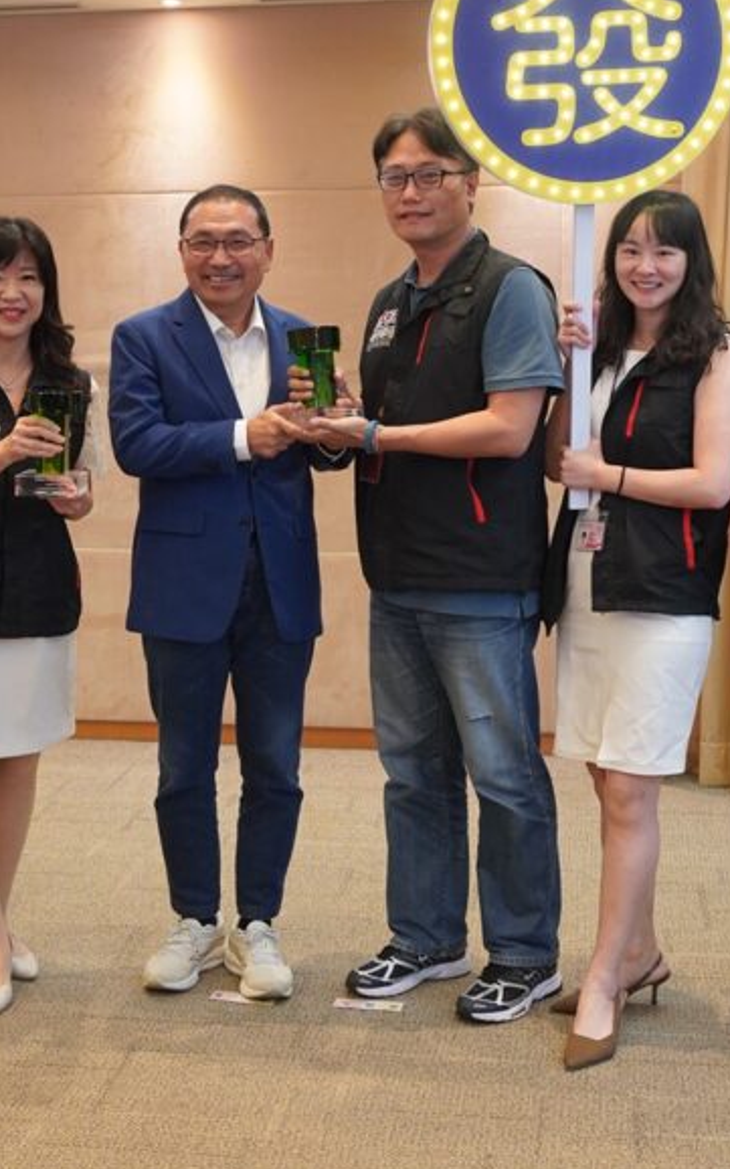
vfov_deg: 36.2
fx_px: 1783
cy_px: 494
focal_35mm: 56
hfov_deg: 23.1
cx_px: 320
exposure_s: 1/160
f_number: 4
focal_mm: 31
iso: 2500
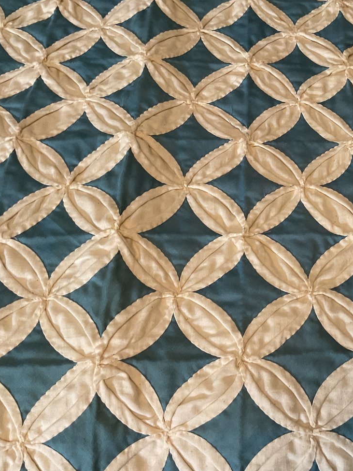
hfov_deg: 30.8
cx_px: 316
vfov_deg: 42.0
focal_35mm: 45
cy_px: 216
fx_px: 612
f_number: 1.8
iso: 80
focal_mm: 3
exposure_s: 1/50
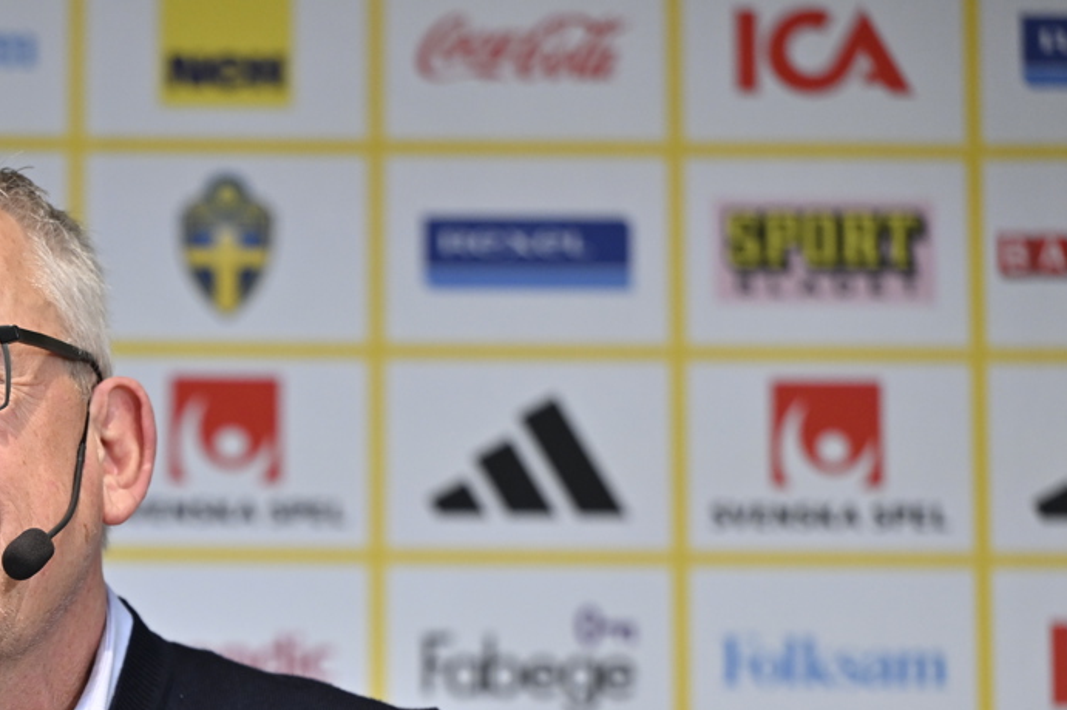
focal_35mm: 246
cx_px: 80
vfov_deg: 5.6
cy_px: 662
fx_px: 7287
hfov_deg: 8.3
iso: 1000
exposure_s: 1/250
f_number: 2.8
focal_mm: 125
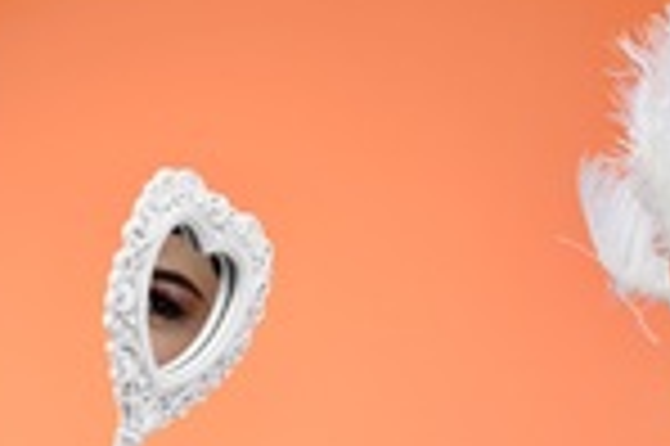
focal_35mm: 312
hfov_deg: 6.6
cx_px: 751
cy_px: 588
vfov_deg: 4.4
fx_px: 5800
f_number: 5.6
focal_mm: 101
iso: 400
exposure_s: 1/200
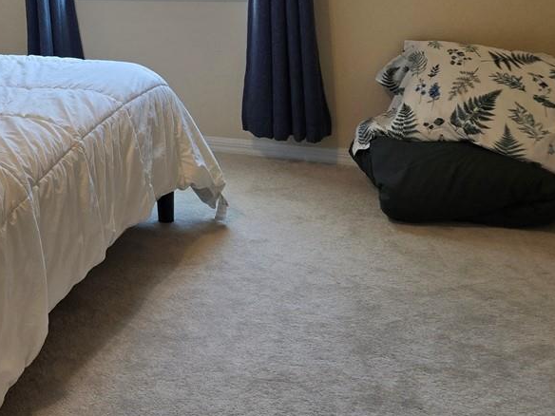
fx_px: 1010
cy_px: -43
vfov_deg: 22.0
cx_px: -89
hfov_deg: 27.5
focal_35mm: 63
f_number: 1.8
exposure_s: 1/120
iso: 64
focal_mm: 5.4
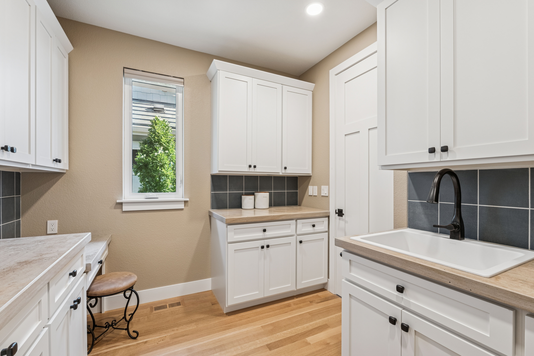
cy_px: 178
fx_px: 237
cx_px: 267
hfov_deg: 96.7
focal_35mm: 16
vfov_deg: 73.7
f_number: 11
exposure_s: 1/6
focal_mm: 16
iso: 400
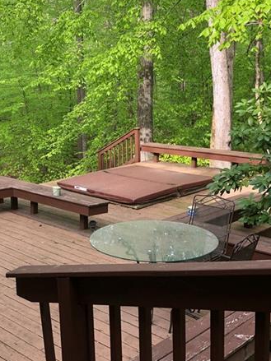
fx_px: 512
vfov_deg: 38.9
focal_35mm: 49
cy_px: 163
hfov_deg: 29.3
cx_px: 77
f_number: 1.8
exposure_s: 1/189
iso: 20
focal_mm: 3.99
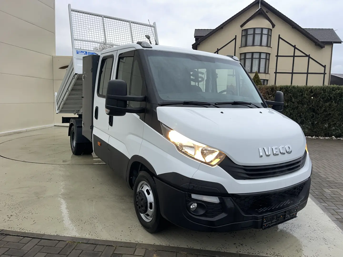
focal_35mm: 25
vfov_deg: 54.9
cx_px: 172
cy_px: 128
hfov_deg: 69.4
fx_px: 248
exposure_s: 1/63
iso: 125
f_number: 1.6
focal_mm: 5.1
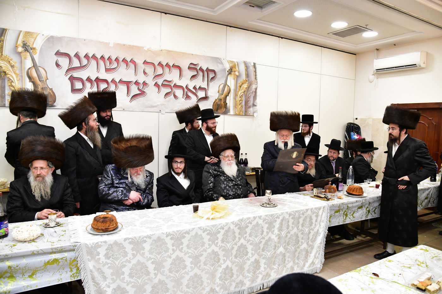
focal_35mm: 24
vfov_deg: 53.1
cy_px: 147
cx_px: 221
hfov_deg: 73.8
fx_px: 295
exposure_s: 1/100
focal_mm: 24
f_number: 5.6
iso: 3200
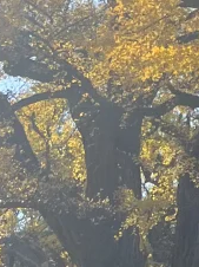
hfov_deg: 8.1
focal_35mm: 166
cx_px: 496
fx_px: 1275
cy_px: -105
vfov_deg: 11.5
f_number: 1.5
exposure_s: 1/2404
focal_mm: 5.7
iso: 50
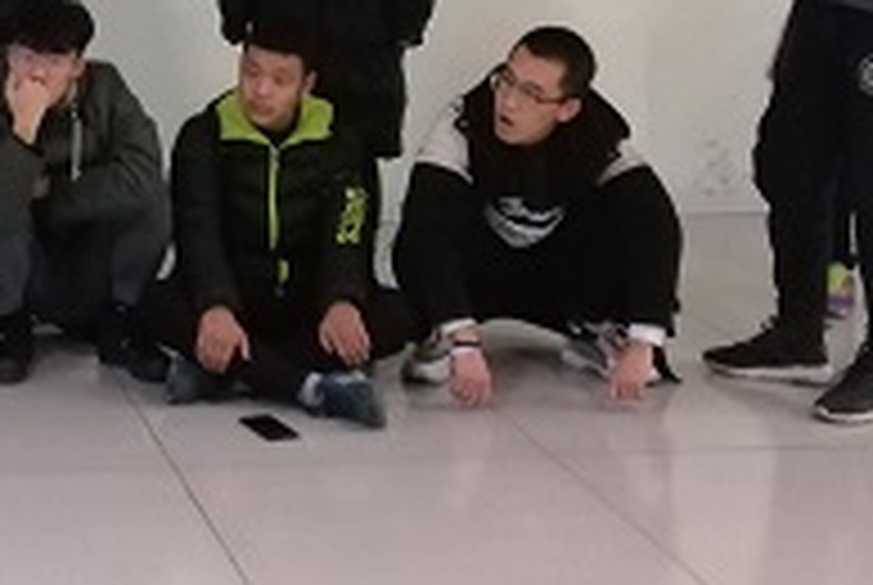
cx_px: -99
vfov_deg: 14.9
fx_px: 2162
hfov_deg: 21.6
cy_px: -126
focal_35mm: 89
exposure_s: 1/16.7
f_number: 2.2
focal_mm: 3.81
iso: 800
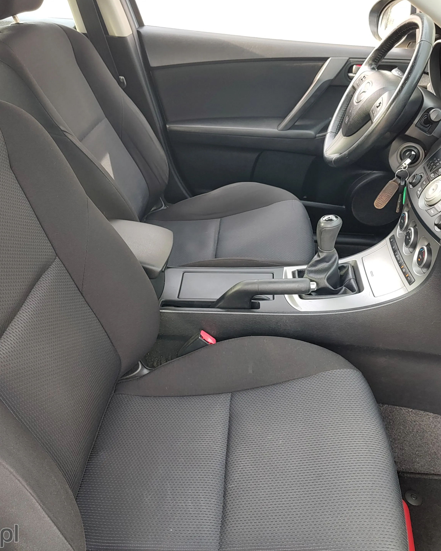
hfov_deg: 48.4
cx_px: 198
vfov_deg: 58.8
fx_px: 489
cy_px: 275
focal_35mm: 30
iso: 122
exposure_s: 1/100
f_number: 1.8
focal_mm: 5.56
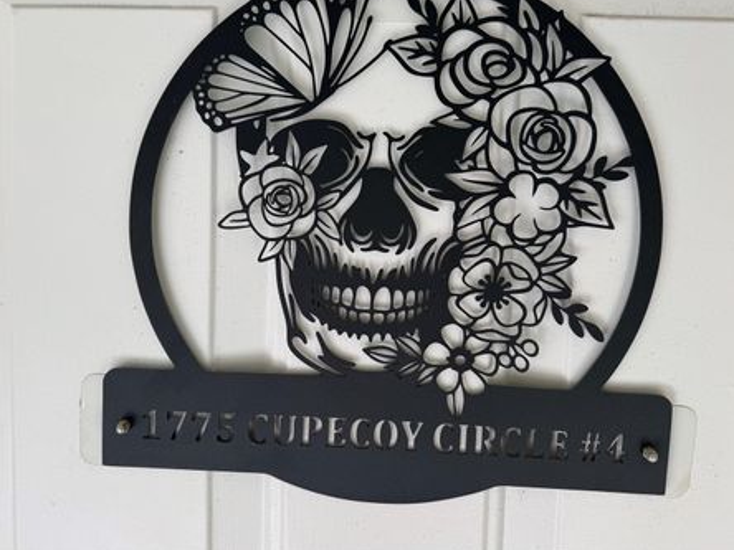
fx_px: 573
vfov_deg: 51.3
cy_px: 245
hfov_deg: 65.3
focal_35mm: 27
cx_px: 374
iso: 64
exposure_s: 1/264
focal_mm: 6.76
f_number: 1.78
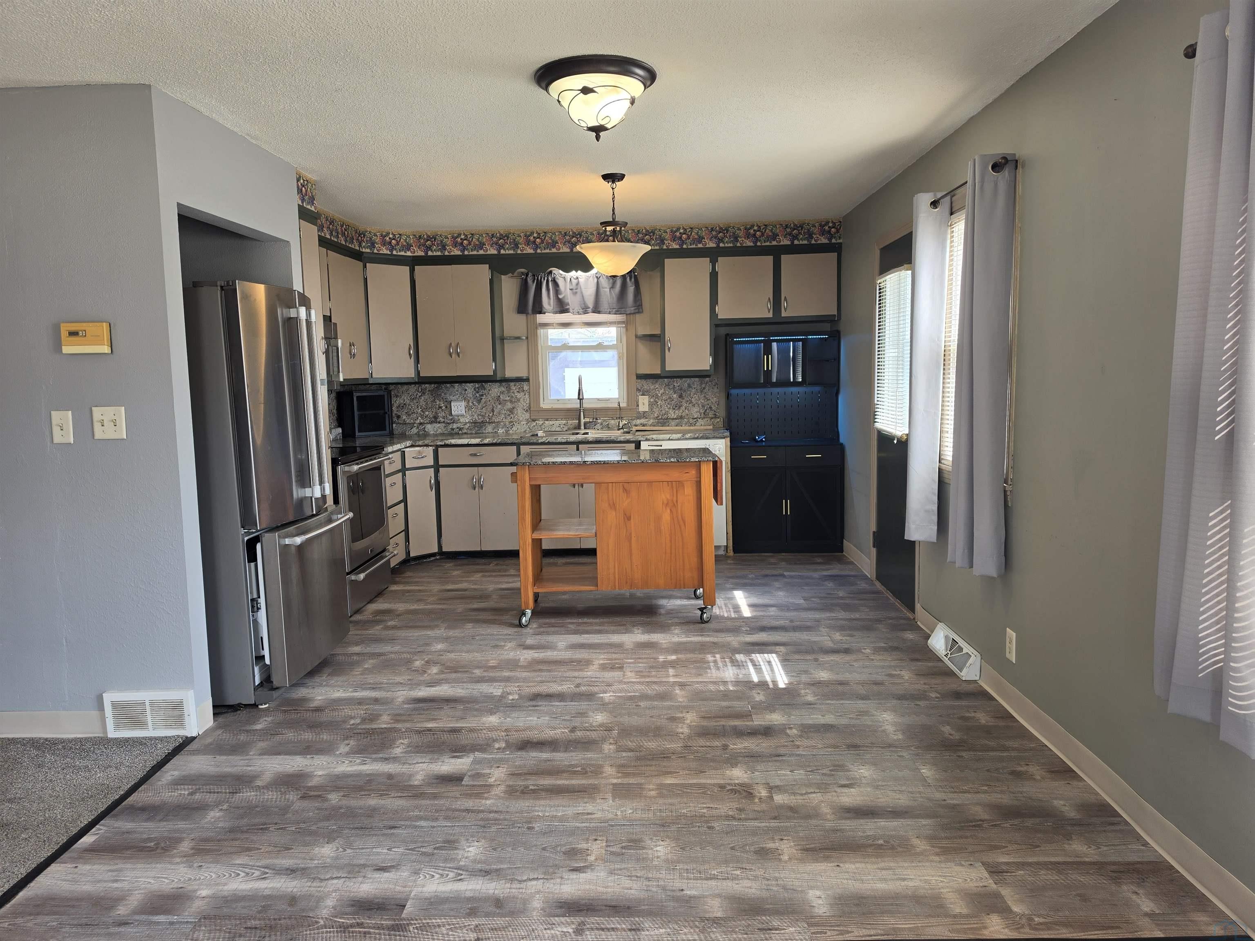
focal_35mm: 23
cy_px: 470
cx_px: 628
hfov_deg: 73.9
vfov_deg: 58.9
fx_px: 834
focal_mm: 6.5
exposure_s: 1/120
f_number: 1.4
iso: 32
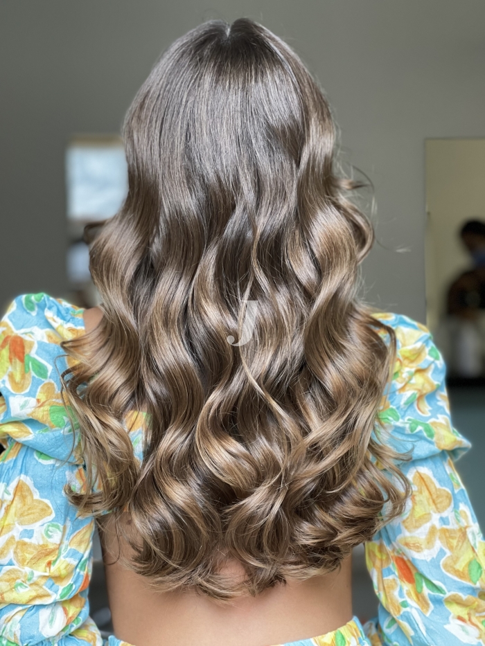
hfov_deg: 22.9
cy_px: 323
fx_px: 1195
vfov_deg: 30.3
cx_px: 242
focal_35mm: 64
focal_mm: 7.5
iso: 125
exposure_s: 1/33
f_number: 2.2
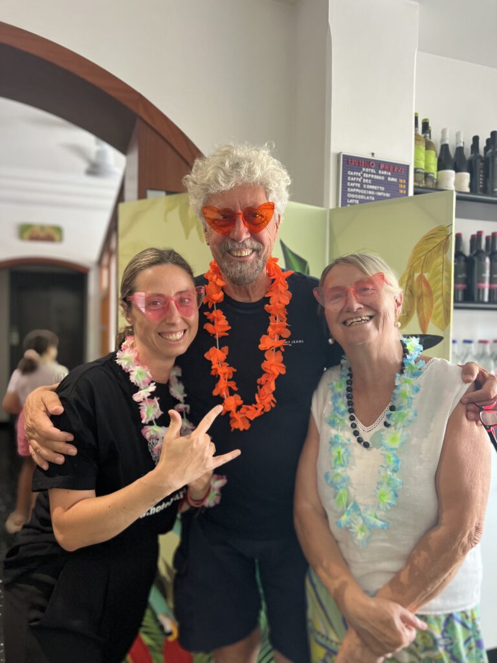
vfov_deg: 67.3
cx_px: 248
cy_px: 332
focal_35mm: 26
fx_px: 498
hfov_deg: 53.1
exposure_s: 1/60
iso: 320
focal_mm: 5.7
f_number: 1.5
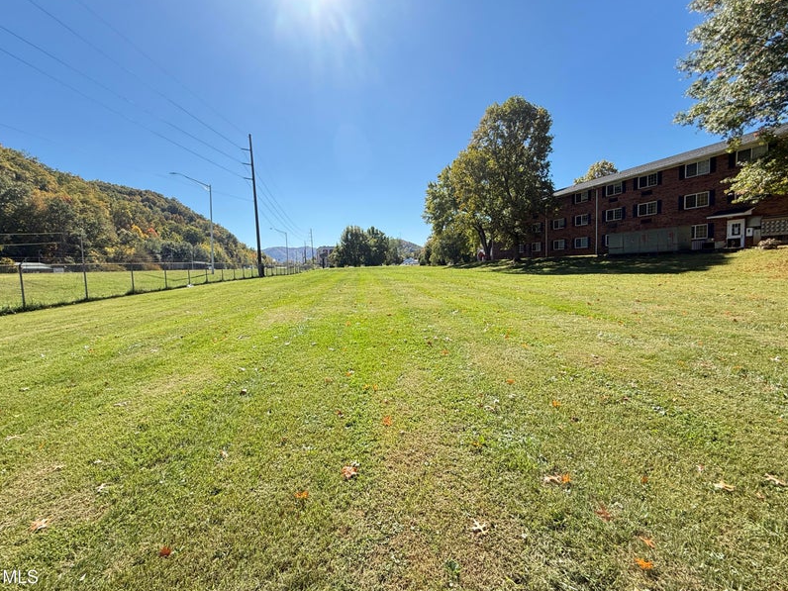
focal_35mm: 15
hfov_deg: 98.1
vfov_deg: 81.7
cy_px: 289
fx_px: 341
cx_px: 383
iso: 64
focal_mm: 2.22
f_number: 2.2
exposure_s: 1/799
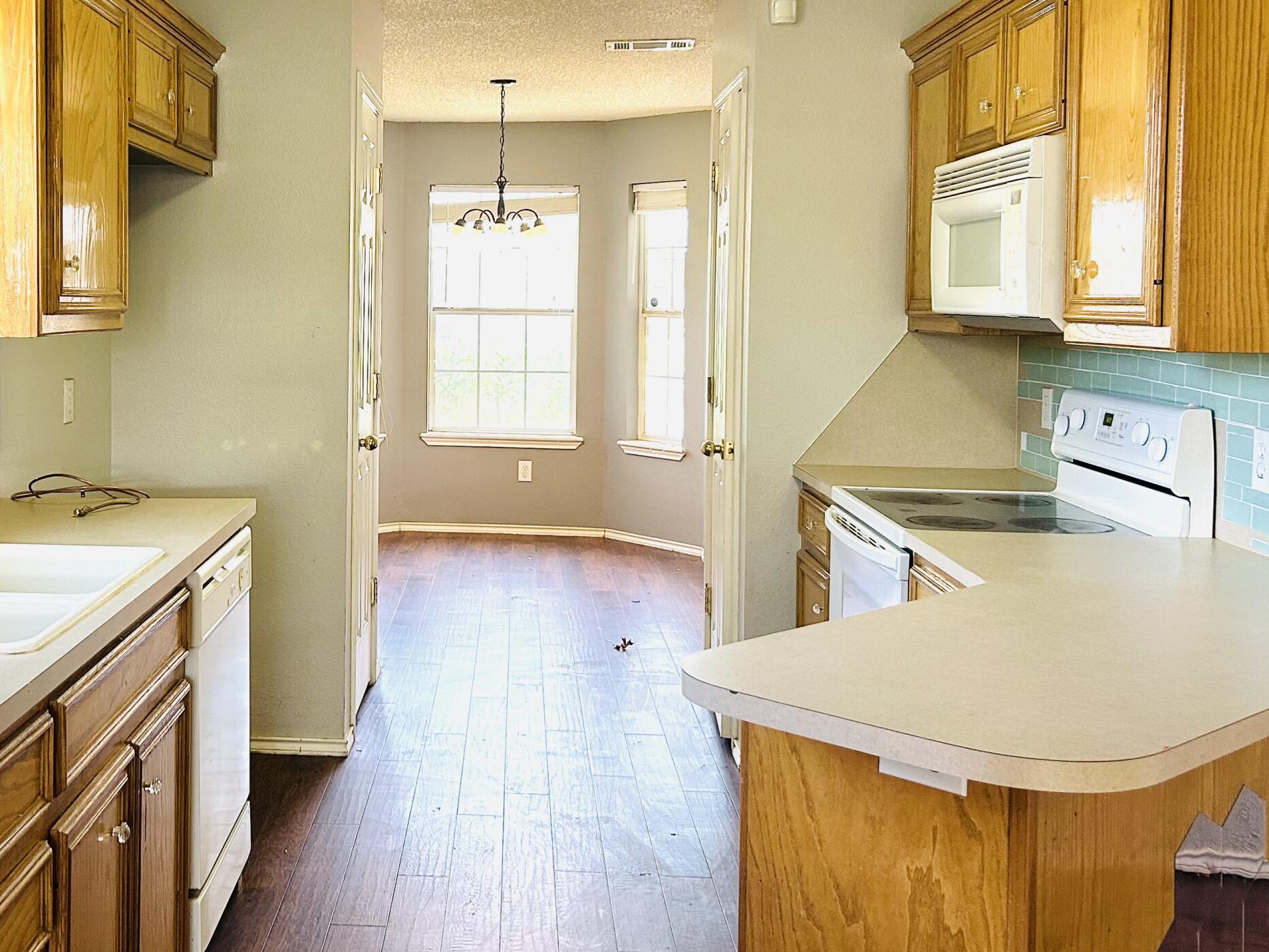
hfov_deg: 43.9
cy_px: 327
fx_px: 1540
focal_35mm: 42
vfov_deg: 34.1
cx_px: 390
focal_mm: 5.7
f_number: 1.5
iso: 125
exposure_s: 1/120
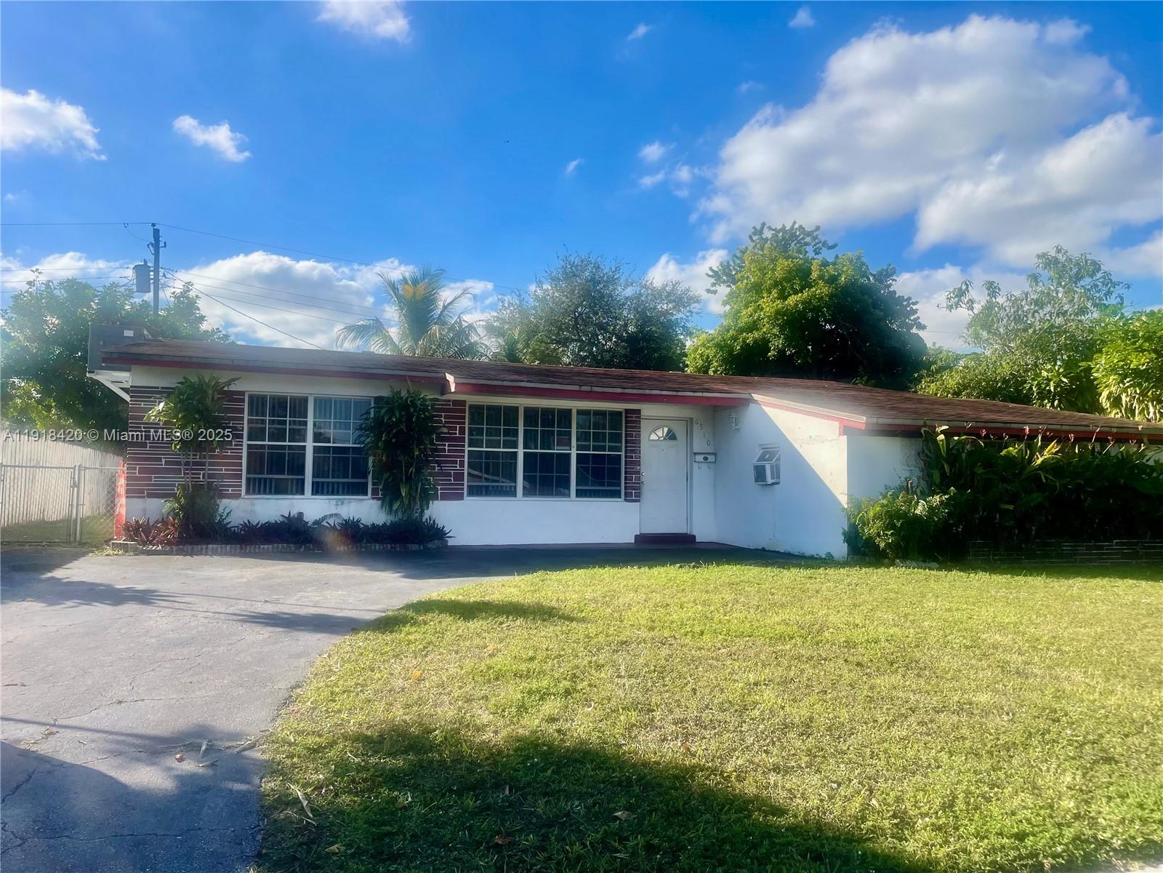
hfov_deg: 67.3
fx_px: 874
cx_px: 582
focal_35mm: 26
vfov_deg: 53.1
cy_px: 436
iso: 32
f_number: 1.6
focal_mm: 4.2
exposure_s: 1/3401
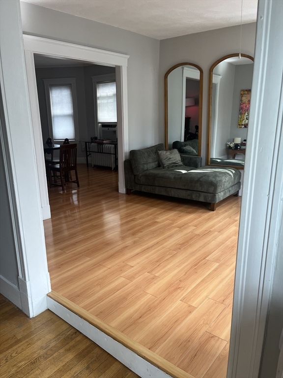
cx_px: 142
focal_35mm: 26
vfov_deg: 67.3
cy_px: 189
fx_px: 283
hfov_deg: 53.1
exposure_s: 1/122
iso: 64
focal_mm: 5.1
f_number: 1.6
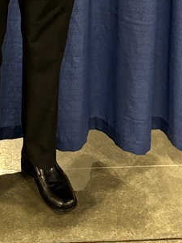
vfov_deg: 19.9
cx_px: 40
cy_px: -97
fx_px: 617
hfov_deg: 16.7
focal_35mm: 88
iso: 400
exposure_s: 1/40
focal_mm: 5.96
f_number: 1.6
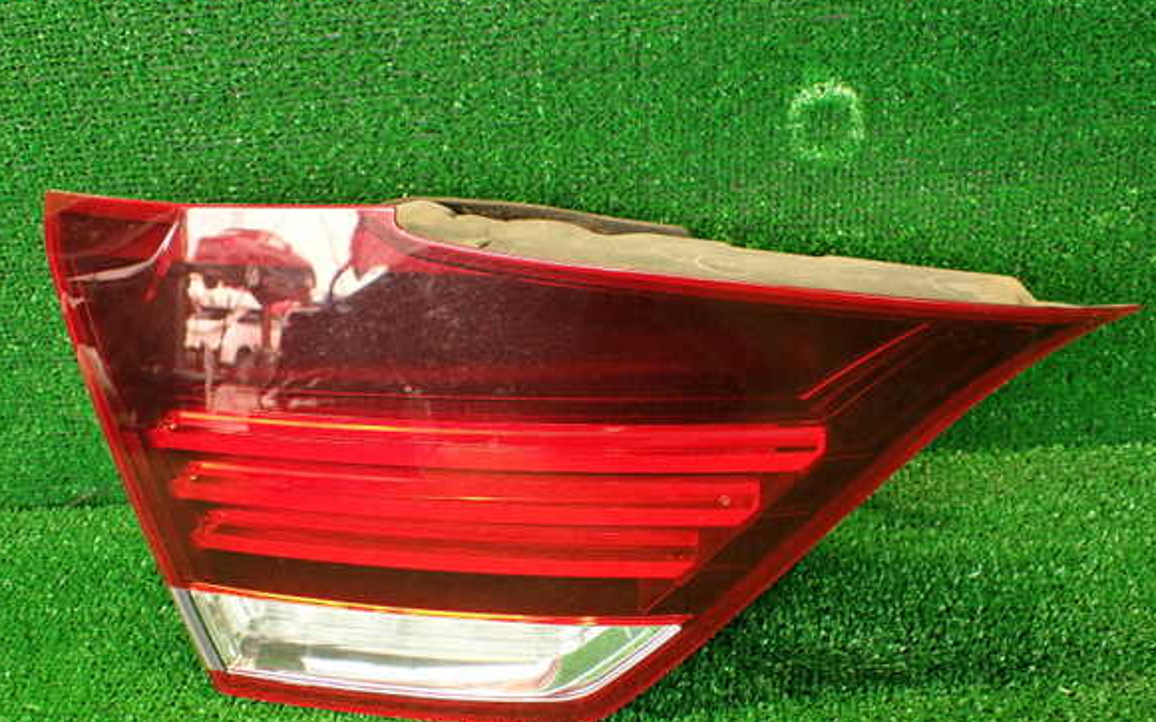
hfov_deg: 55.3
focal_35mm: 35
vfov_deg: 36.2
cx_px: 579
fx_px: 1103
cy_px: 402
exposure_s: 1/30
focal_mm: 5.79
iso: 400
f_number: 2.4
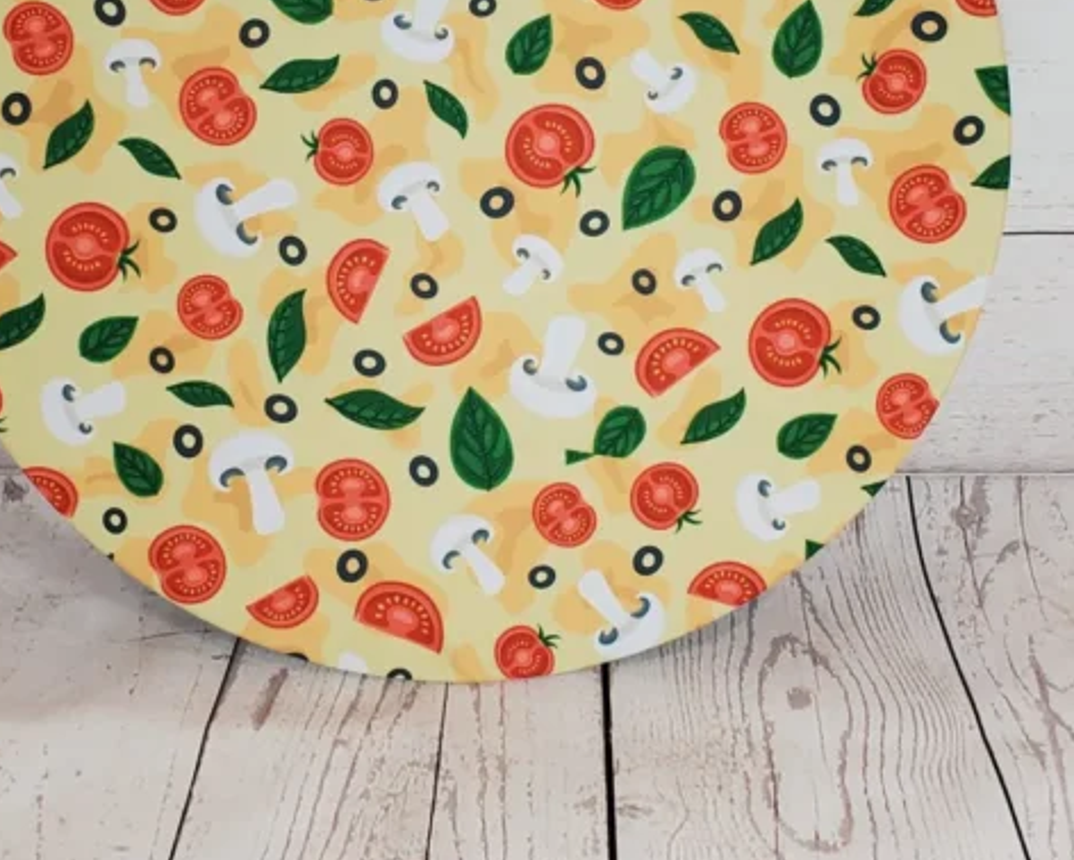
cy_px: 121
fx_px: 1749
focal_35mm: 55
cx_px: 457
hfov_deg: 34.1
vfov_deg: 26.9
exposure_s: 1/133
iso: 50
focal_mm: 4.3
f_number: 2.4
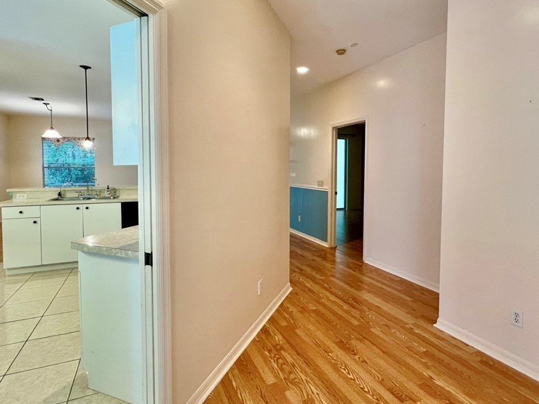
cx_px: 275
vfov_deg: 71.4
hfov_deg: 87.7
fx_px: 280
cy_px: 183
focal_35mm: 18
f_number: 1.8
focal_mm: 1.57
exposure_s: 1/60
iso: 160
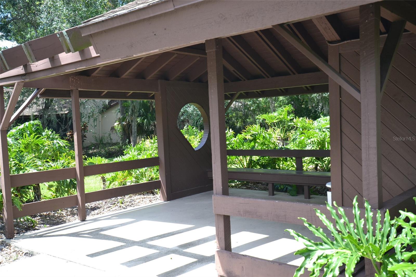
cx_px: 208
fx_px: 416
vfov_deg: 36.9
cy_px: 138
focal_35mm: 36
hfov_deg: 53.1
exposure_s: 1/125
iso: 220
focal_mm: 24
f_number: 5.6
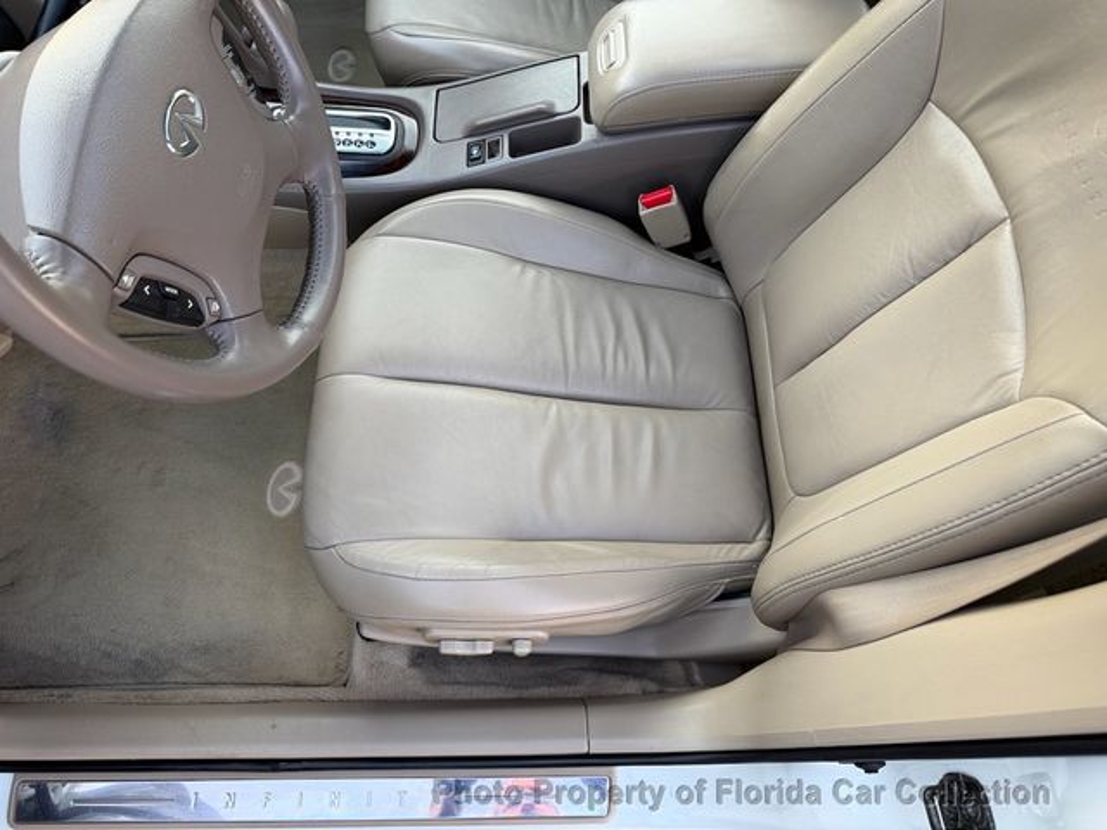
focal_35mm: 24
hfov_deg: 71.6
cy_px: 415
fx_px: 768
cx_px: 554
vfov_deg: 56.8
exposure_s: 1/121
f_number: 1.78
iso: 125
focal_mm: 6.76
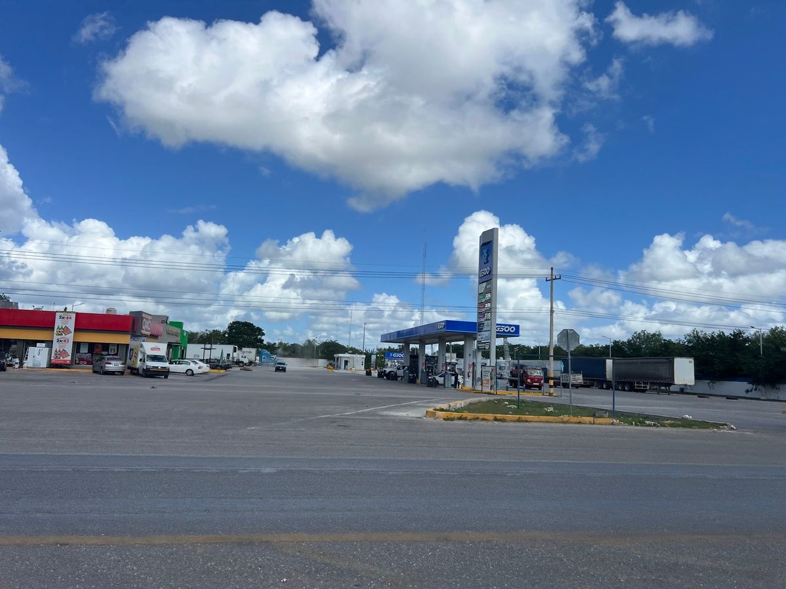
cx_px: 393
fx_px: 590
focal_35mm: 26
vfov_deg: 53.1
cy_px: 294
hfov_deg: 67.3
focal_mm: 5.7
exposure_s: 1/8000
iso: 50
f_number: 1.5
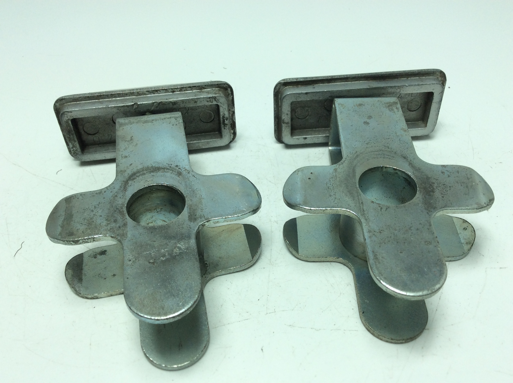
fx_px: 474
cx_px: 256
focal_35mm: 32
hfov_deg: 56.9
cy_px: 192
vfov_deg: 44.1
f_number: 2.4
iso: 32
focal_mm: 3.3
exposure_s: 1/392
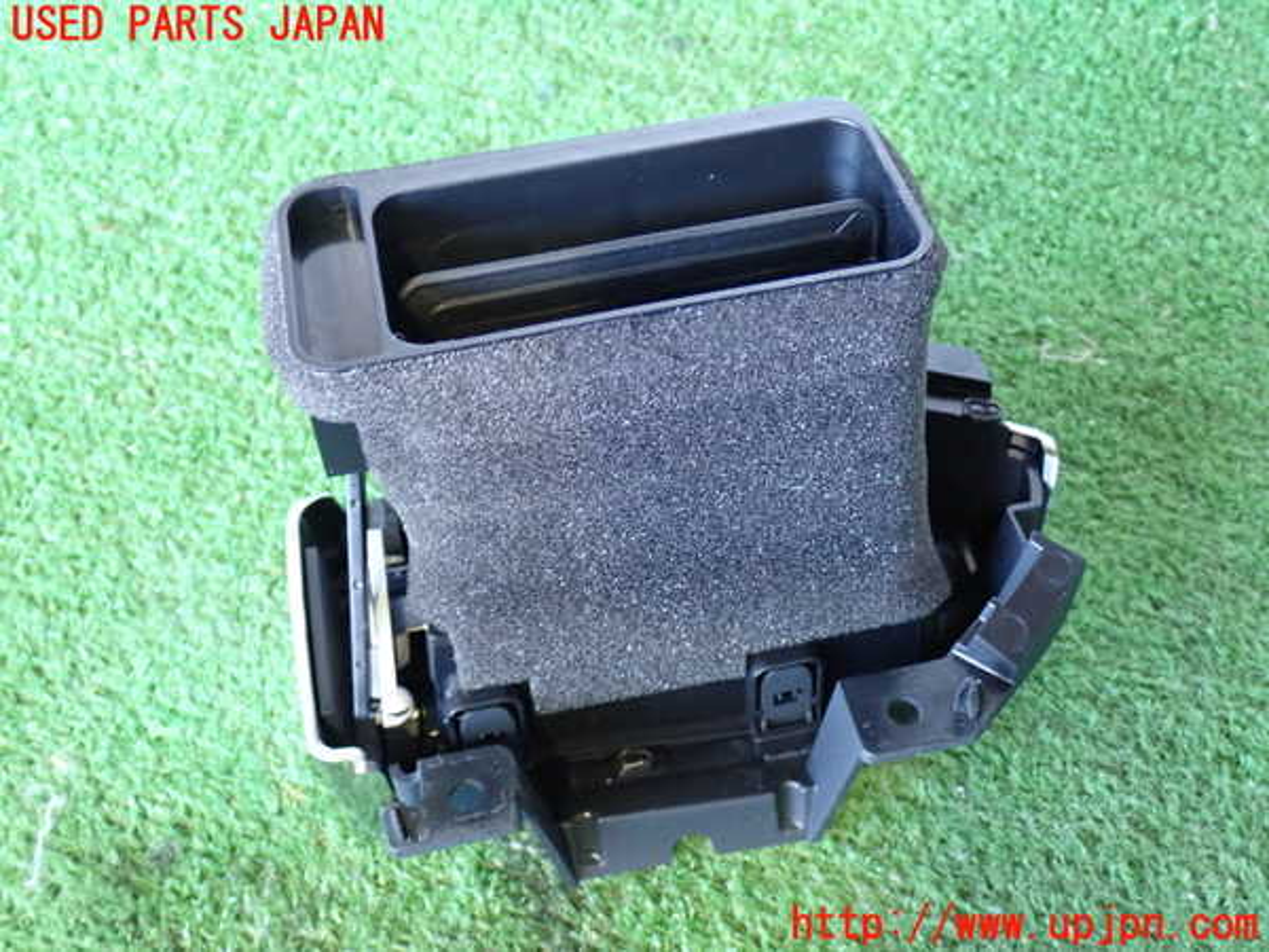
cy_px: 476
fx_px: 1613
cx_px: 634
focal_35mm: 44
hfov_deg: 42.9
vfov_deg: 32.9
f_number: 2.9
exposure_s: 1/25
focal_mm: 7.84
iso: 800
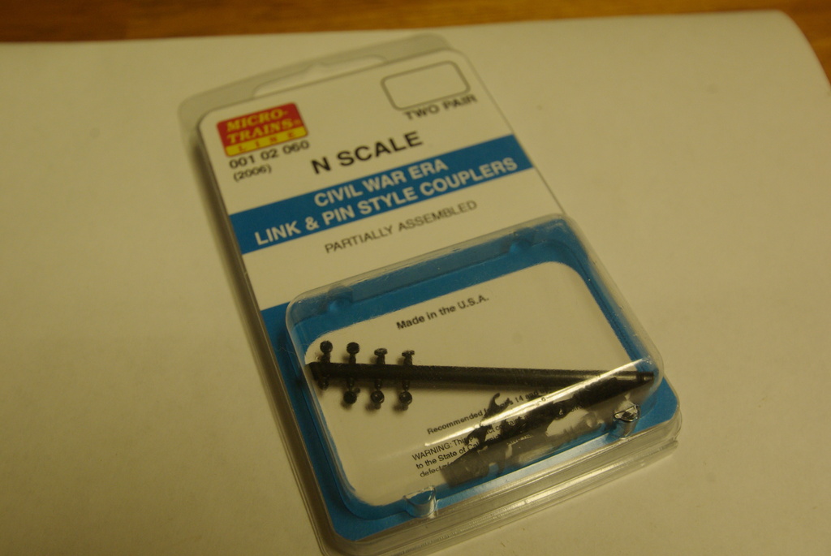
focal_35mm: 36
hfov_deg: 53.1
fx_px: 832
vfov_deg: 37.0
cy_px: 278
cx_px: 416
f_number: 8
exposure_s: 1/45
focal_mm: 24
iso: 400
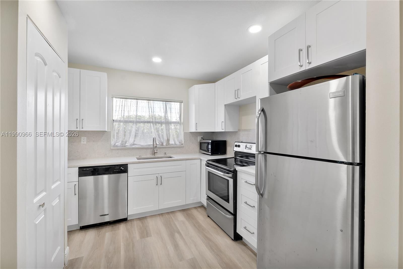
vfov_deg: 77.3
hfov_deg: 100.4
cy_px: 134
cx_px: 202
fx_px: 168
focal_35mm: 15
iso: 160
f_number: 11
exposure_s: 1/6
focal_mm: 10
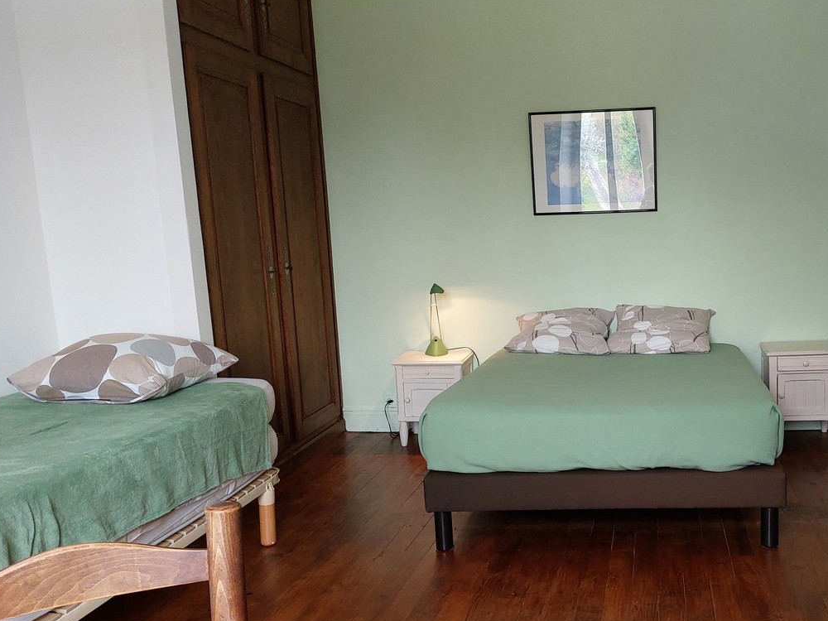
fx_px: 861
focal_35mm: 36
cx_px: 585
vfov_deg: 39.5
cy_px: 363
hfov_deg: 50.0
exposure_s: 1/100
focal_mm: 5.23
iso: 200
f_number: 1.8
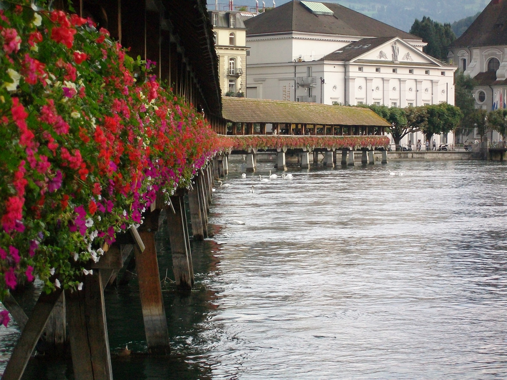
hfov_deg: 19.3
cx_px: 254
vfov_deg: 14.5
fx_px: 1494
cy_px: 190
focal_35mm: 102
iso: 160
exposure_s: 1/40
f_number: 4.9
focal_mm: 18.3
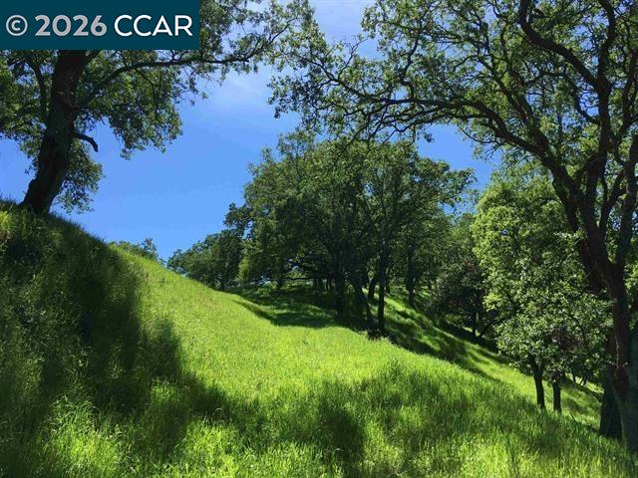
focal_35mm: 29
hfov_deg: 61.7
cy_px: 239
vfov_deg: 48.2
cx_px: 319
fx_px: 534
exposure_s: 1/810
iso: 25
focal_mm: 4.15
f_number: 2.2
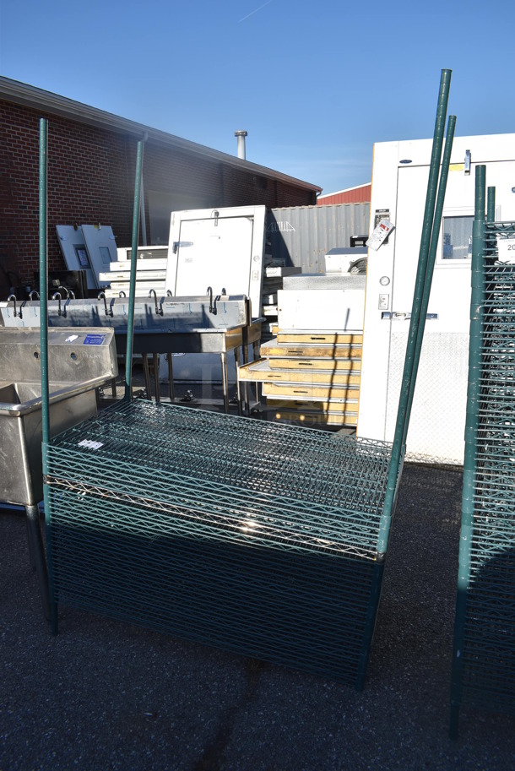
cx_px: 258
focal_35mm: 27
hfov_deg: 48.0
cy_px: 386
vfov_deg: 67.3
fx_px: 578
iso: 100
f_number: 9
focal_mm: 18
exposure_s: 1/320
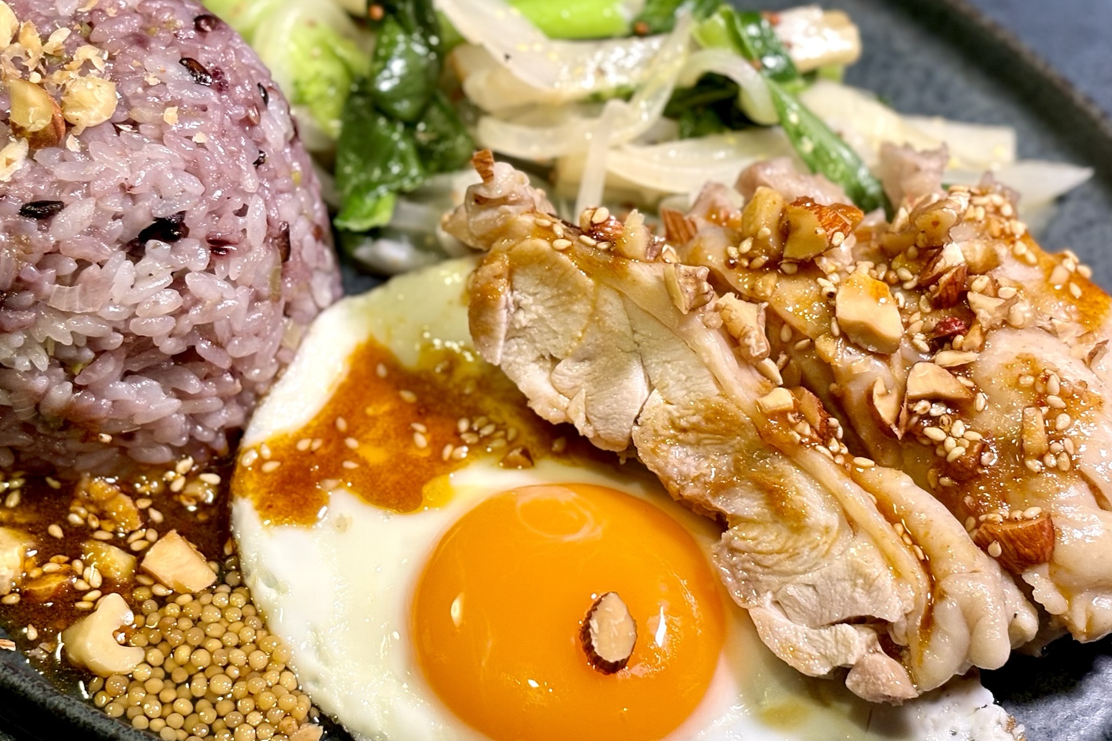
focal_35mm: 60
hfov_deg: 33.4
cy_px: 457
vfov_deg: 22.6
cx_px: 553
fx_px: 1853
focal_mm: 5.96
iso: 50
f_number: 1.6
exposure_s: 1/60
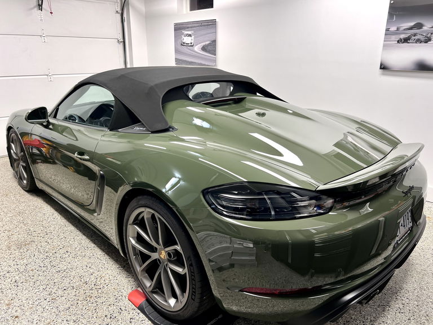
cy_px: 162
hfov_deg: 67.3
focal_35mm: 26
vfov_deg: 53.1
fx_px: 325
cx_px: 216
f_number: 1.5
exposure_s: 1/60
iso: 80
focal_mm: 5.7
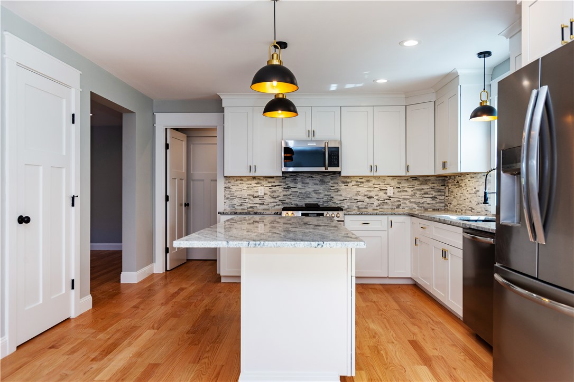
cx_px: 287
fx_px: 415
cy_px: 191
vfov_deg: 49.6
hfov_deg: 69.4
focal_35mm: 26
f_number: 6.3
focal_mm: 26
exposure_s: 1/20
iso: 100
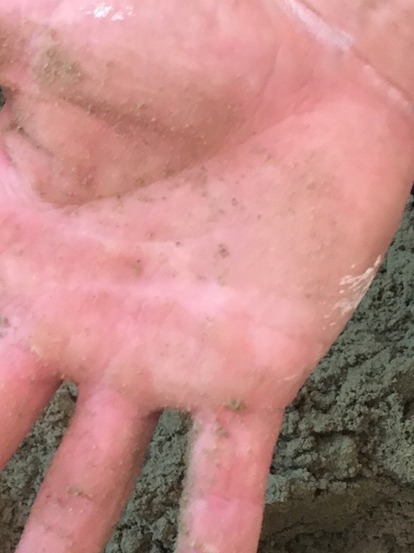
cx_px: 112
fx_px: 1037
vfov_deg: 29.8
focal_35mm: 65
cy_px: 256
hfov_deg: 22.4
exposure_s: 1/15
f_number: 2.2
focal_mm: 4.15
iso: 250
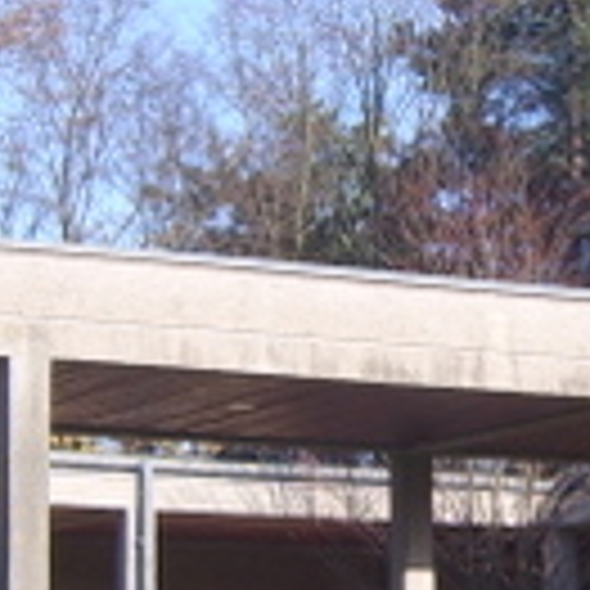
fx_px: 2584
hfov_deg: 13.0
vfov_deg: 13.0
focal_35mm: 134
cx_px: 387
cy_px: 360
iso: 71
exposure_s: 1/272
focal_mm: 8.13
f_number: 4
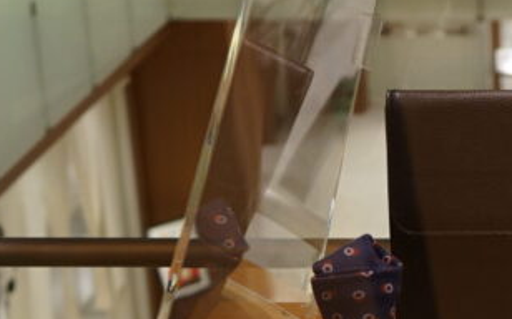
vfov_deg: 10.6
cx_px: 623
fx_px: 1701
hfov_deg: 16.4
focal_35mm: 122
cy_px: 344
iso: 1000
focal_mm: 41
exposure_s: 1/60
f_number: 4.5
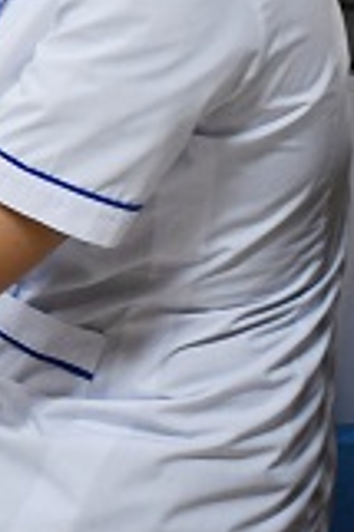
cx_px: -410
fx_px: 3089
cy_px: 20
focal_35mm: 209
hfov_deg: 6.3
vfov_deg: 9.8
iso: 1250
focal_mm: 32
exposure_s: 1/80
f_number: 4.5
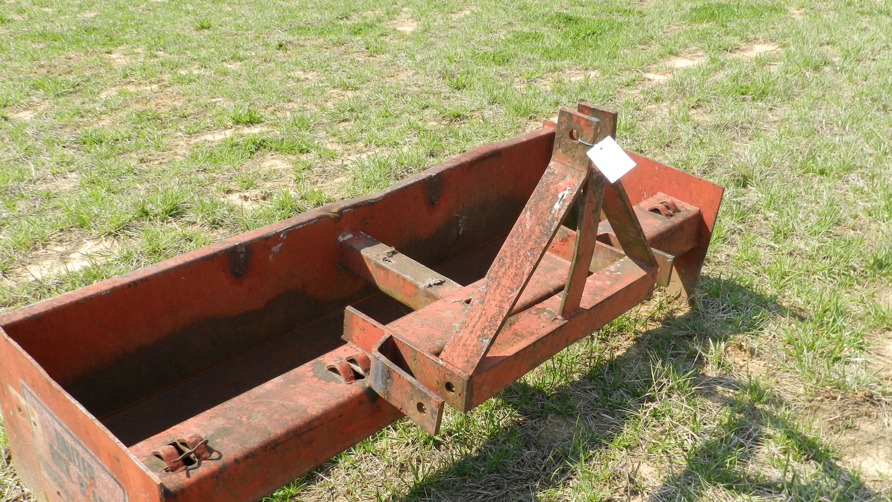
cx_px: 447
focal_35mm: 35
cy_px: 325
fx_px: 828
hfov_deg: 56.6
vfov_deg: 33.5
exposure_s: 1/640
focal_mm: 5.6
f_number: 3.7
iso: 160
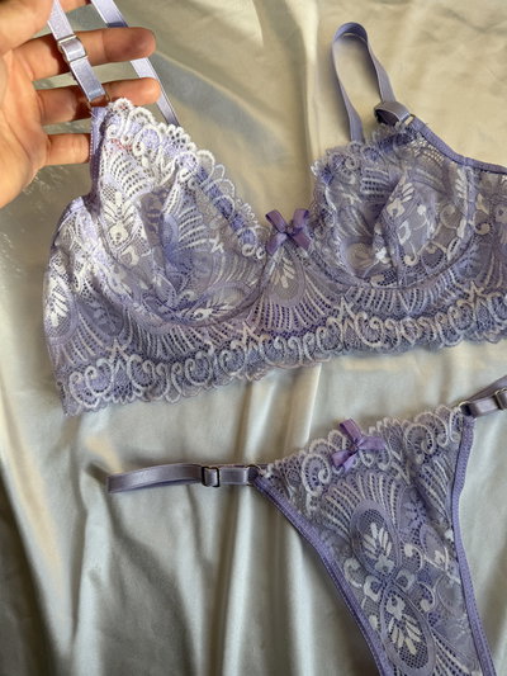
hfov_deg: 56.8
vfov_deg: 71.6
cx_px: 254
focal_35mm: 24
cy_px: 338
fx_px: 468
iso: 80
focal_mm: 6.76
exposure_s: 1/1410
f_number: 1.78
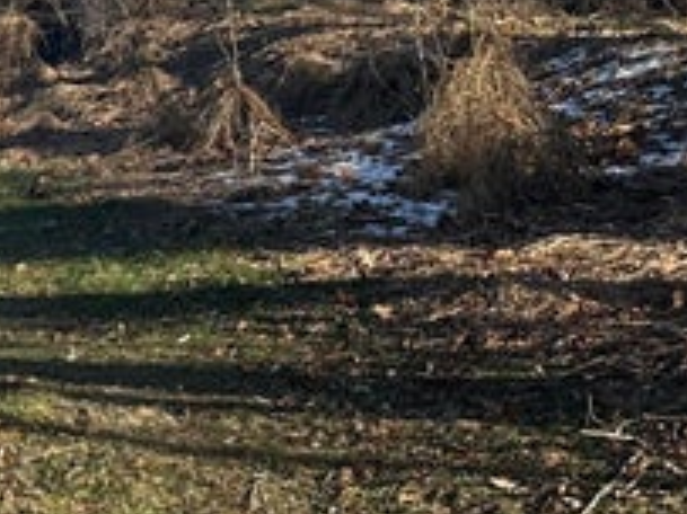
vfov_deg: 14.6
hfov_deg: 16.7
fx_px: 2003
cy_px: 304
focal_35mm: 101
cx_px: -482
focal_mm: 6.86
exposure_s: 1/2591
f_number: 1.78
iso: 80
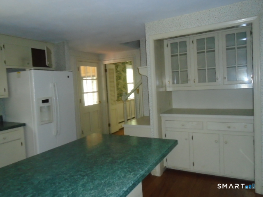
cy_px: 98
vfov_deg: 53.1
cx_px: 132
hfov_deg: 67.3
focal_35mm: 26
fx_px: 198
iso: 400
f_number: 3.2
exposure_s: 1/30
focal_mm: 4.6
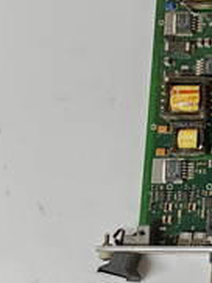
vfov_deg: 19.8
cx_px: 366
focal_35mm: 99
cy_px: 93
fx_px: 810
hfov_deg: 13.5
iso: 800
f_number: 1.9
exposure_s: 1/100
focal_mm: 6.12
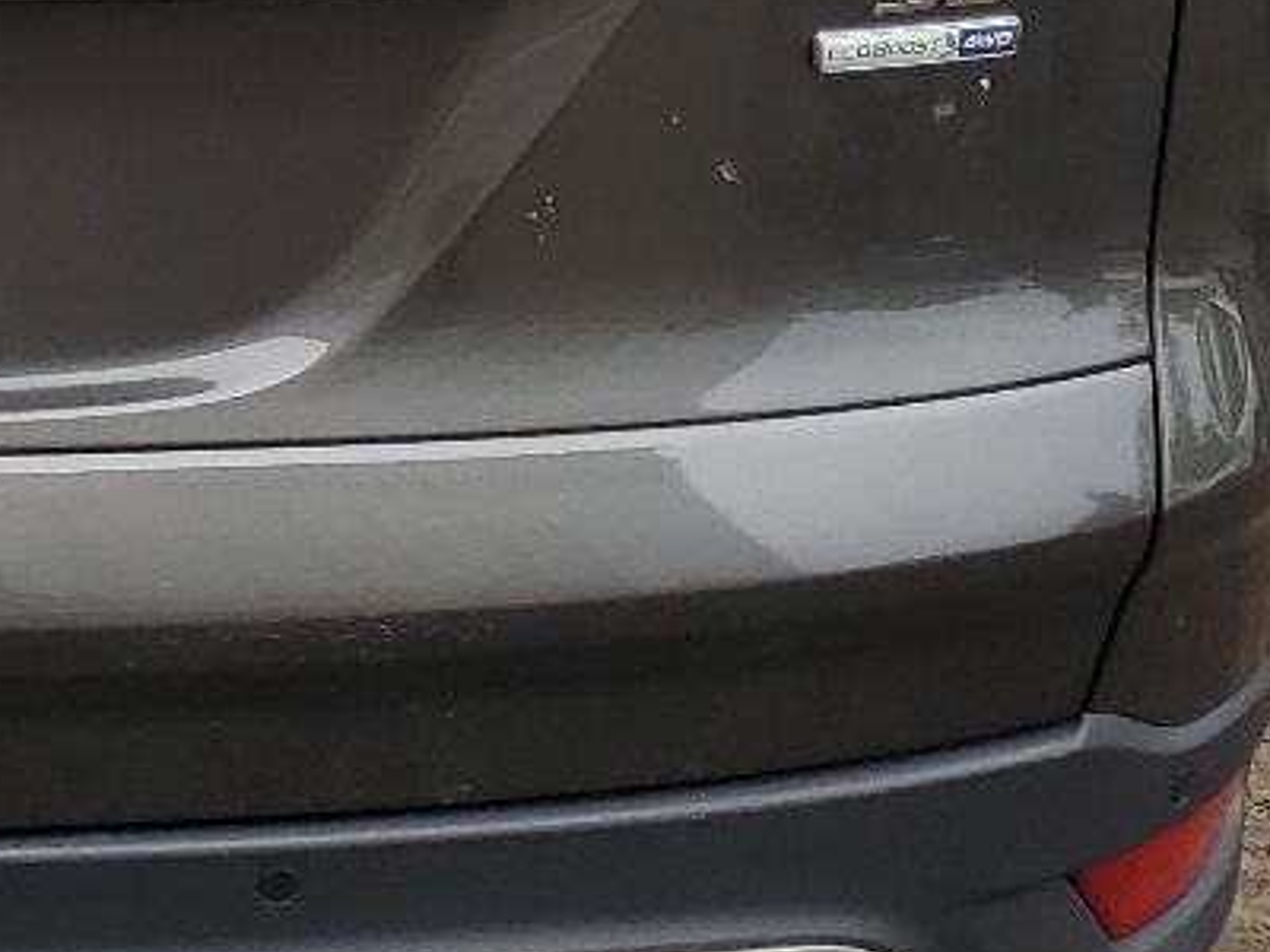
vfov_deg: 13.8
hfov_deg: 17.5
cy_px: -197
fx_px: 3816
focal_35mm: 104
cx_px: -457
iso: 50
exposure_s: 1/1111
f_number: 1.5
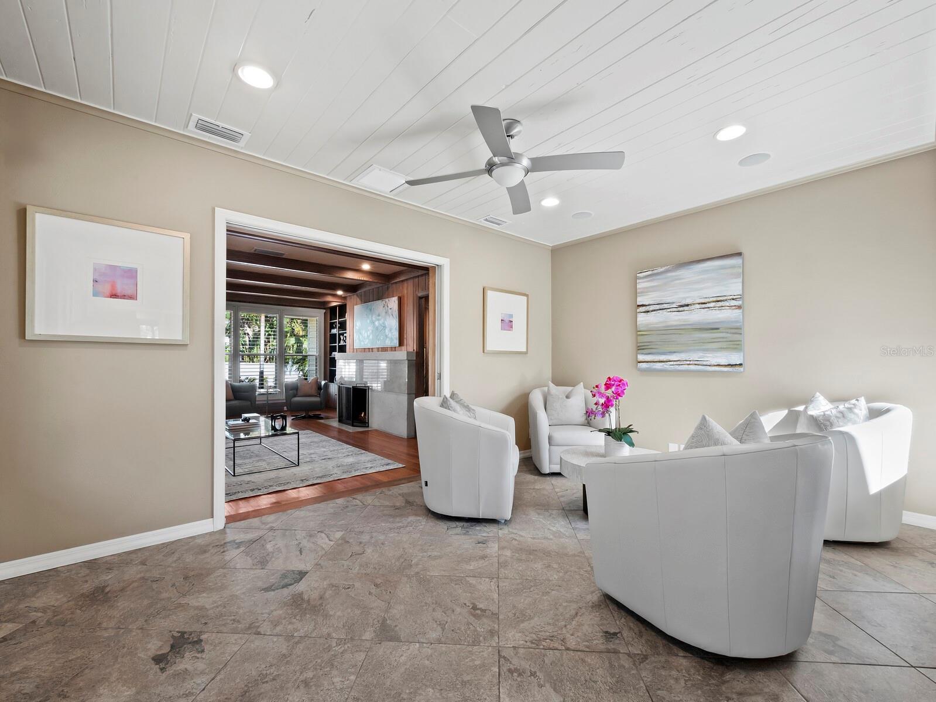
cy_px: 351
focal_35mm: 14
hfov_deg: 102.1
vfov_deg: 85.7
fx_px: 379
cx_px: 468
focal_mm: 7
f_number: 11
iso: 400
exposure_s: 1/2.5
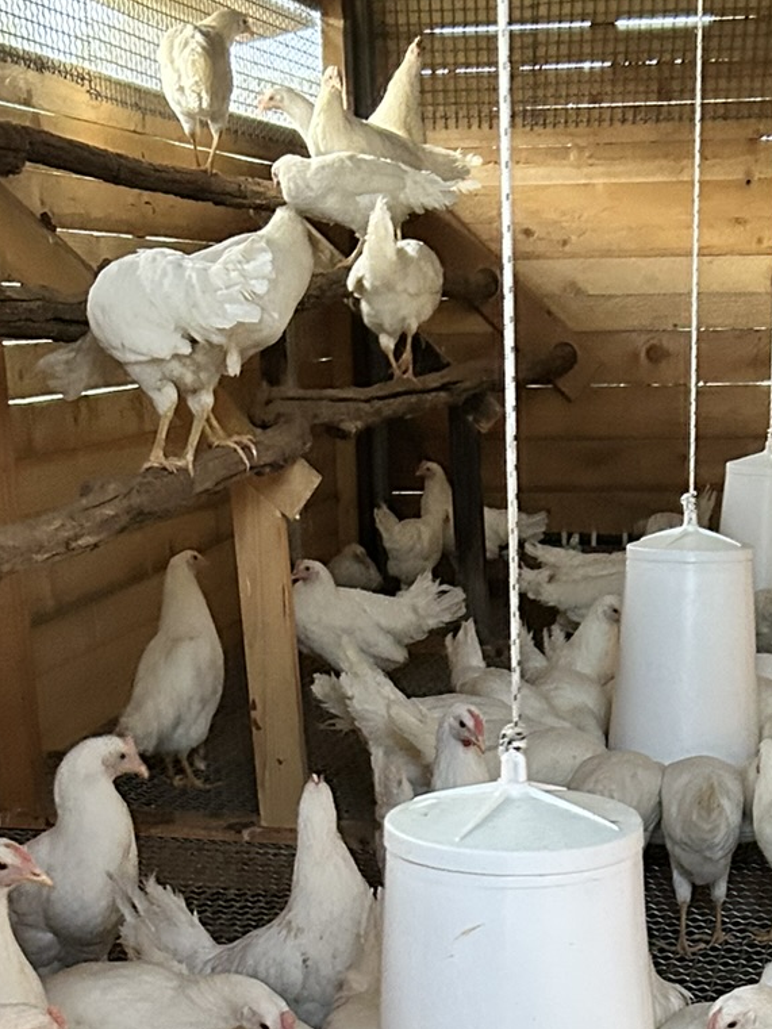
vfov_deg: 25.2
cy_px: 1210
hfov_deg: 20.8
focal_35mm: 70
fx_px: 2081
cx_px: 594
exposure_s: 1/55
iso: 500
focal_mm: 5.7
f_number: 1.5
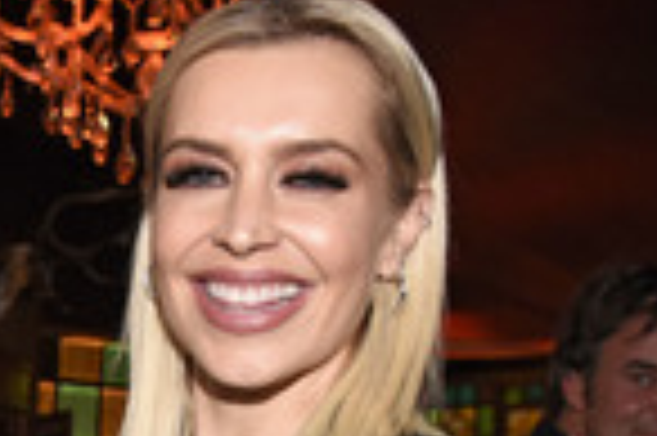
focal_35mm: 74
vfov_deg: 17.2
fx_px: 1349
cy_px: 575
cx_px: -38
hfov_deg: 25.6
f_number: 6.3
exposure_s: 1/60
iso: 2500
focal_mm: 24
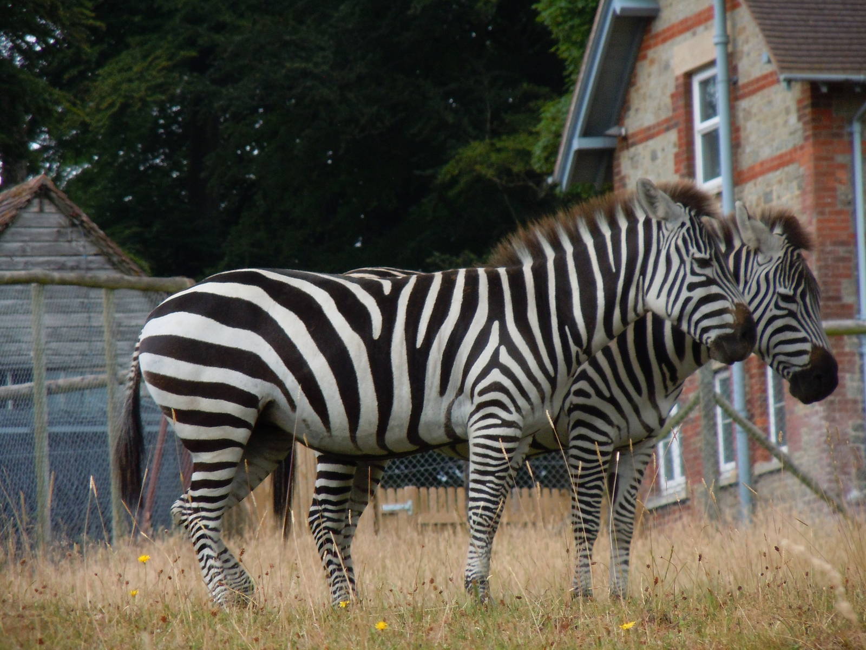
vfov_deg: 5.0
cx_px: 433
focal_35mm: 300
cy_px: 325
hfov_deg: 6.6
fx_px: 7505
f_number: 5.6
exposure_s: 1/250
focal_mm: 54
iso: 250
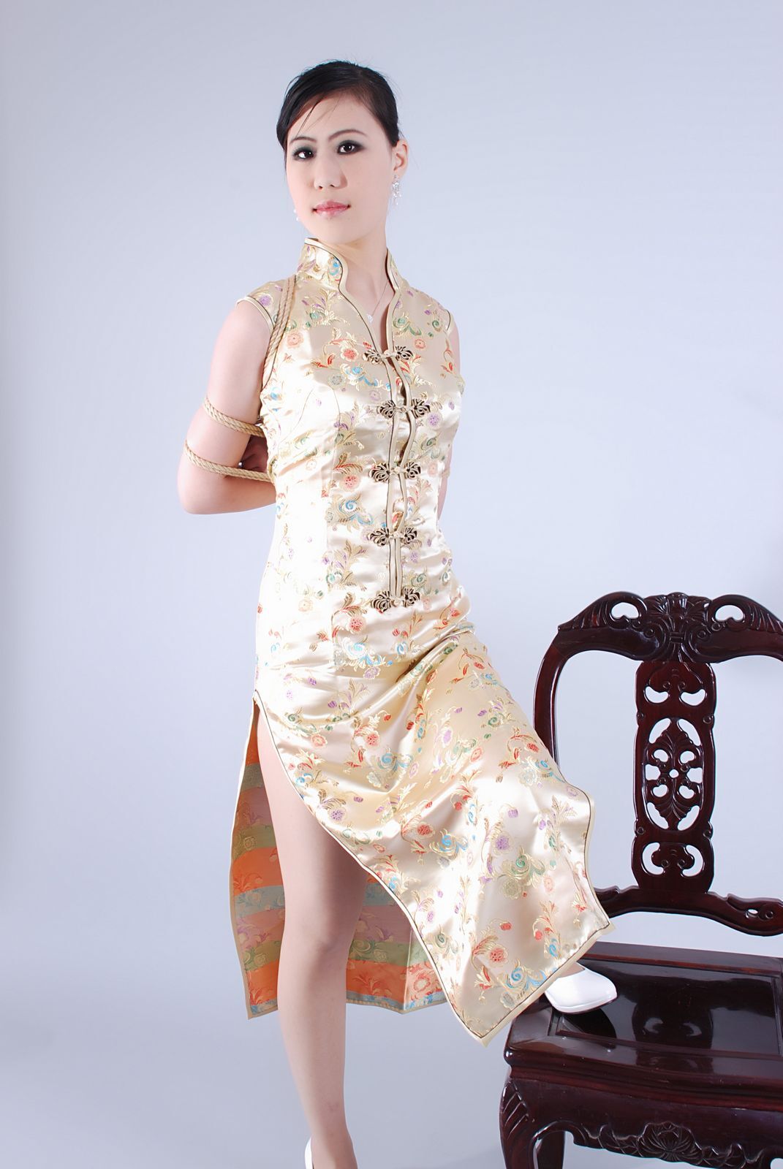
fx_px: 1366
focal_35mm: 42
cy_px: 584
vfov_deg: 46.3
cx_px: 392
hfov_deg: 32.0
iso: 100
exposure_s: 1/8
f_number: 10
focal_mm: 28
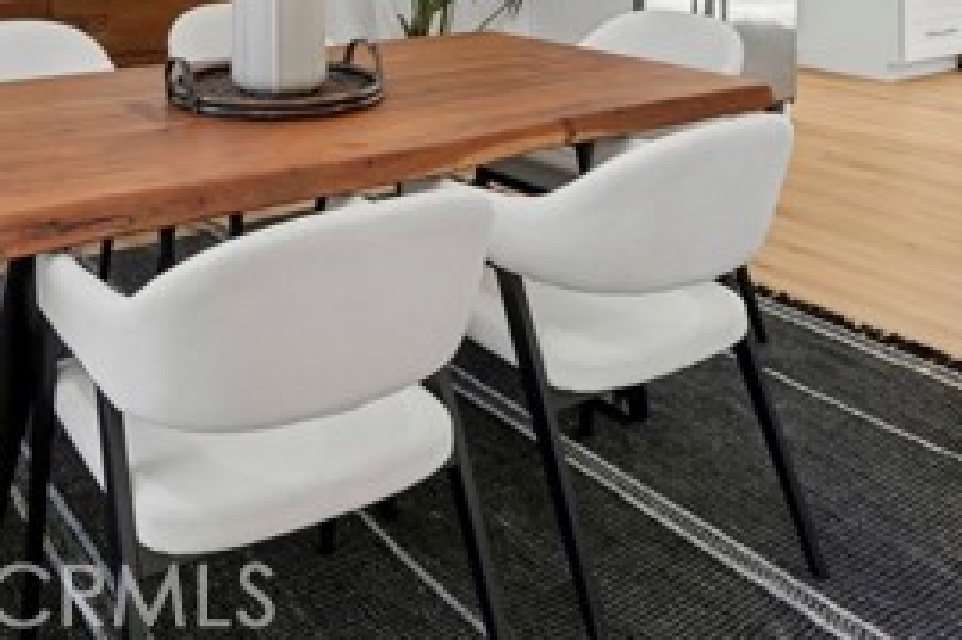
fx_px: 1015
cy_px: -113
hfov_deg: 49.7
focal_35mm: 38
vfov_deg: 30.2
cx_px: 311
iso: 125
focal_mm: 16
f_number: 9
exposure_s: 1/8
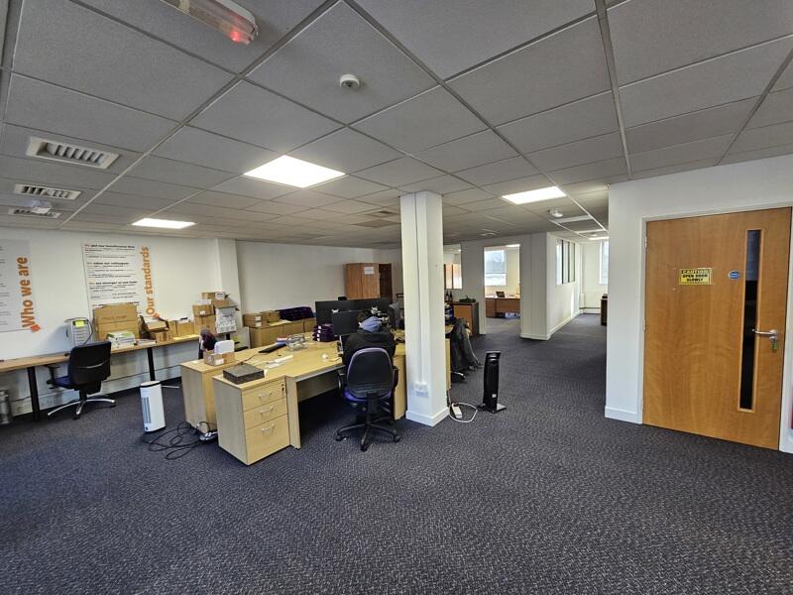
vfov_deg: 89.9
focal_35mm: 13
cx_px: 396
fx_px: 298
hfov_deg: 106.2
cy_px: 298
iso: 200
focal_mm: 2.2
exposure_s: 1/50
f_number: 2.2
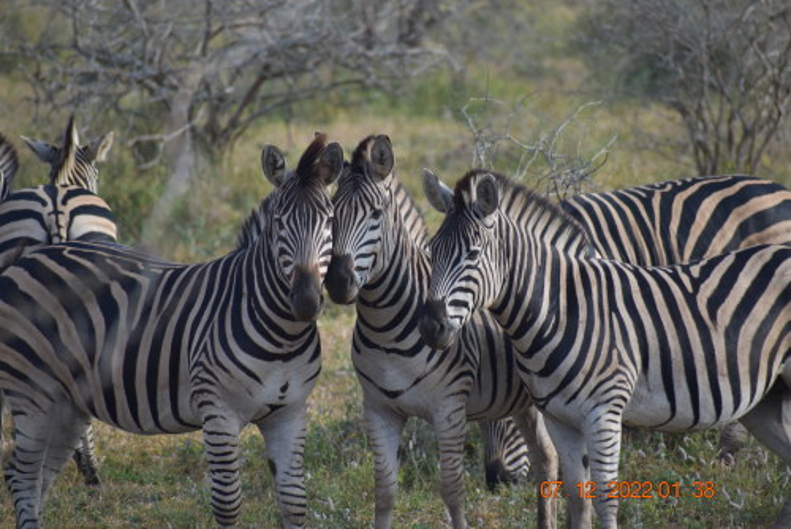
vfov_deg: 3.1
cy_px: 264
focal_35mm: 450
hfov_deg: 4.6
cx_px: 396
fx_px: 9893
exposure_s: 1/500
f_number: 6.3
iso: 280
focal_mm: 300
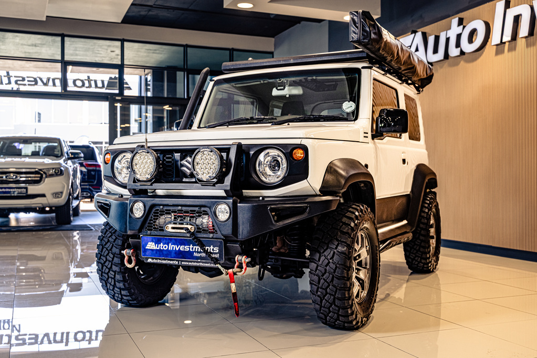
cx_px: 268
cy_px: 179
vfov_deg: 33.4
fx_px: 597
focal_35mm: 40
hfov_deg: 48.5
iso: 640
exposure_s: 1/125
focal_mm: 40
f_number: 4.5
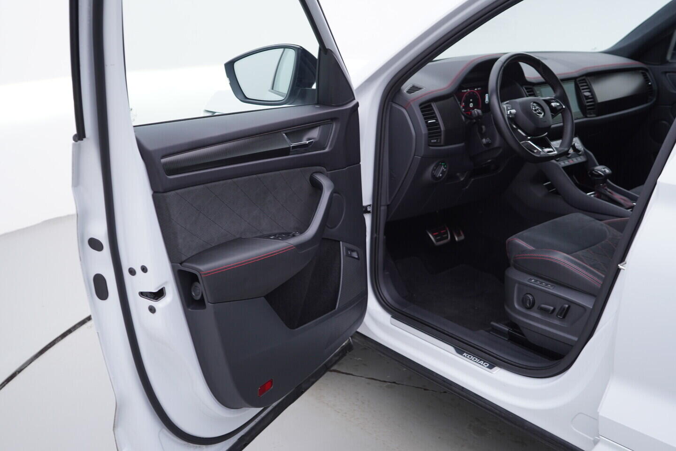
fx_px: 676
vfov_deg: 36.9
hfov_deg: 53.1
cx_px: 338
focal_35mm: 36
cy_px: 226
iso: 125
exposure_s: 1/50
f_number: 3.2
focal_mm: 24
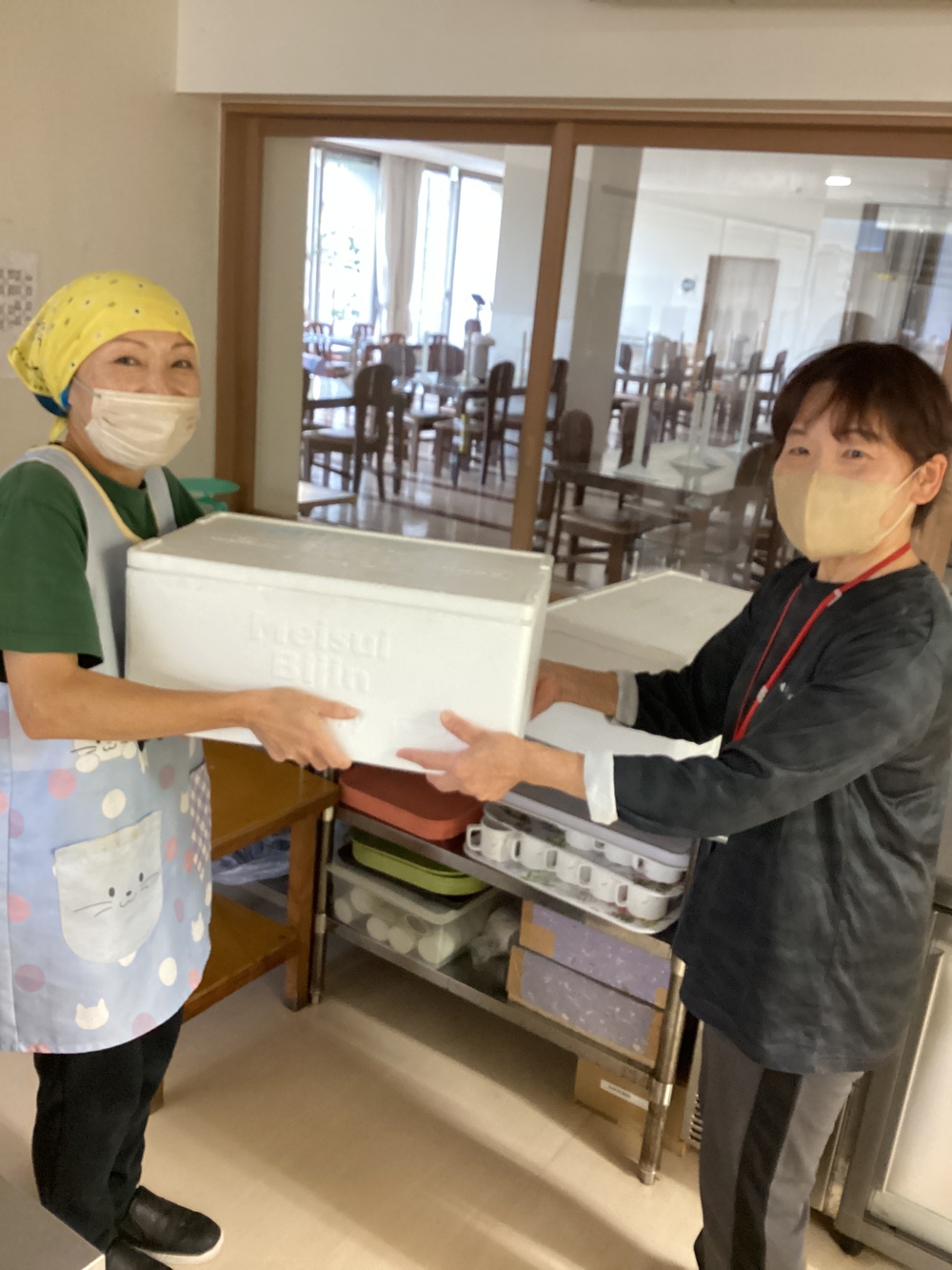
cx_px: 476
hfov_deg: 45.4
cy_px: 635
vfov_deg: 58.3
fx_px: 1137
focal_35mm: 31
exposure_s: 1/30
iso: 640
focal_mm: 3.3
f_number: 2.4
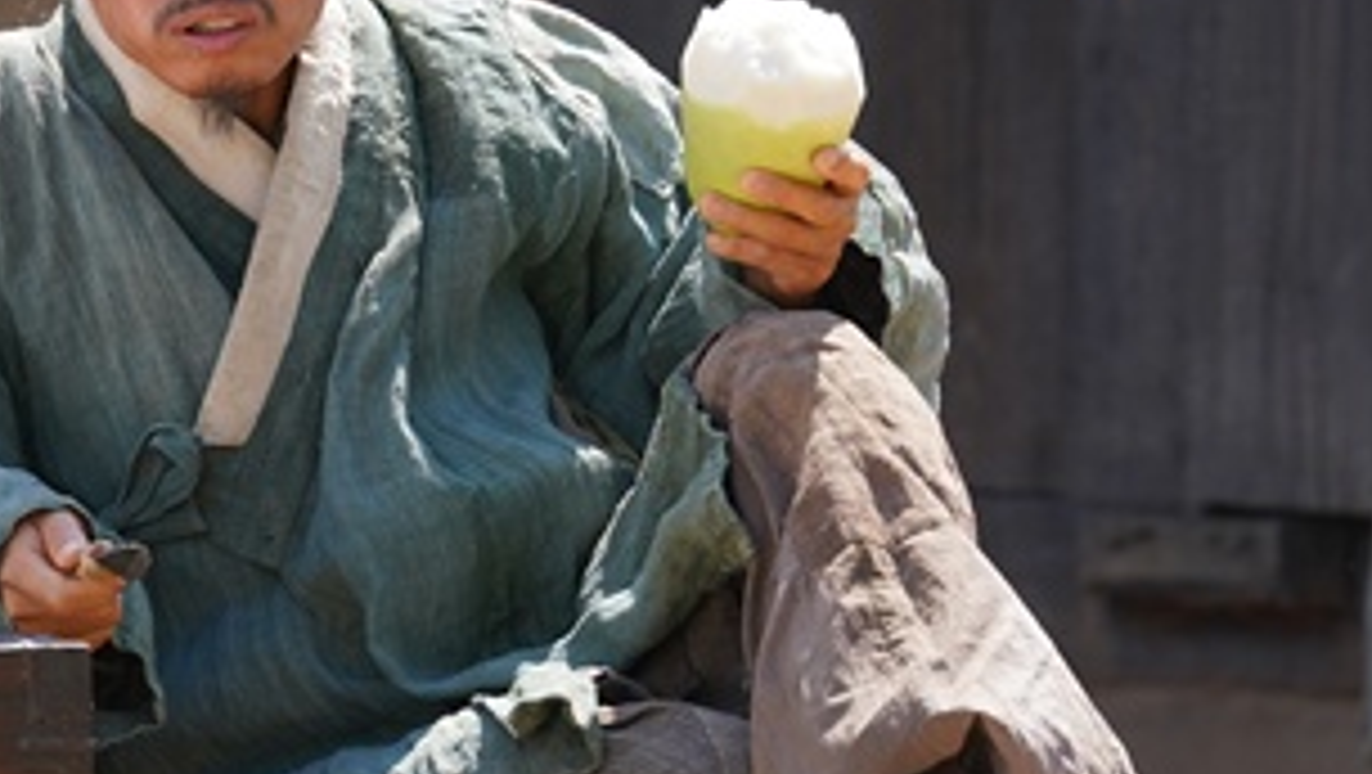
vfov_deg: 3.2
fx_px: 13760
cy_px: 254
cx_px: 216
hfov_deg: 5.7
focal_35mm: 378
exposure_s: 1/500
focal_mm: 200
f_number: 5.6
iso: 320
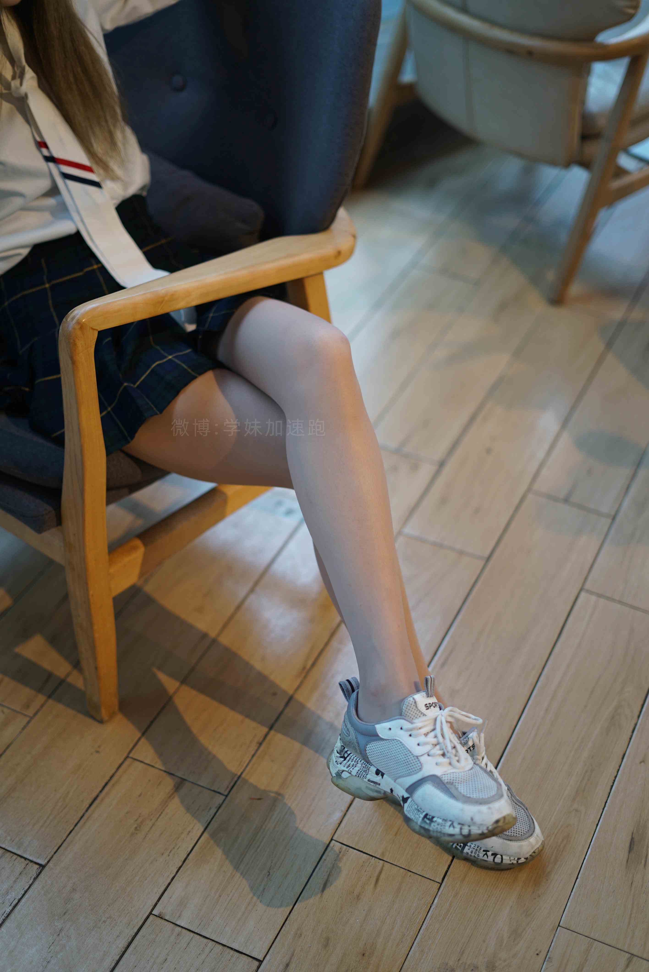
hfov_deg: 27.0
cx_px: 324
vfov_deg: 39.6
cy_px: 486
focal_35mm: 50
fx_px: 1350
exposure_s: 1/125
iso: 200
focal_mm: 50
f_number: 1.8
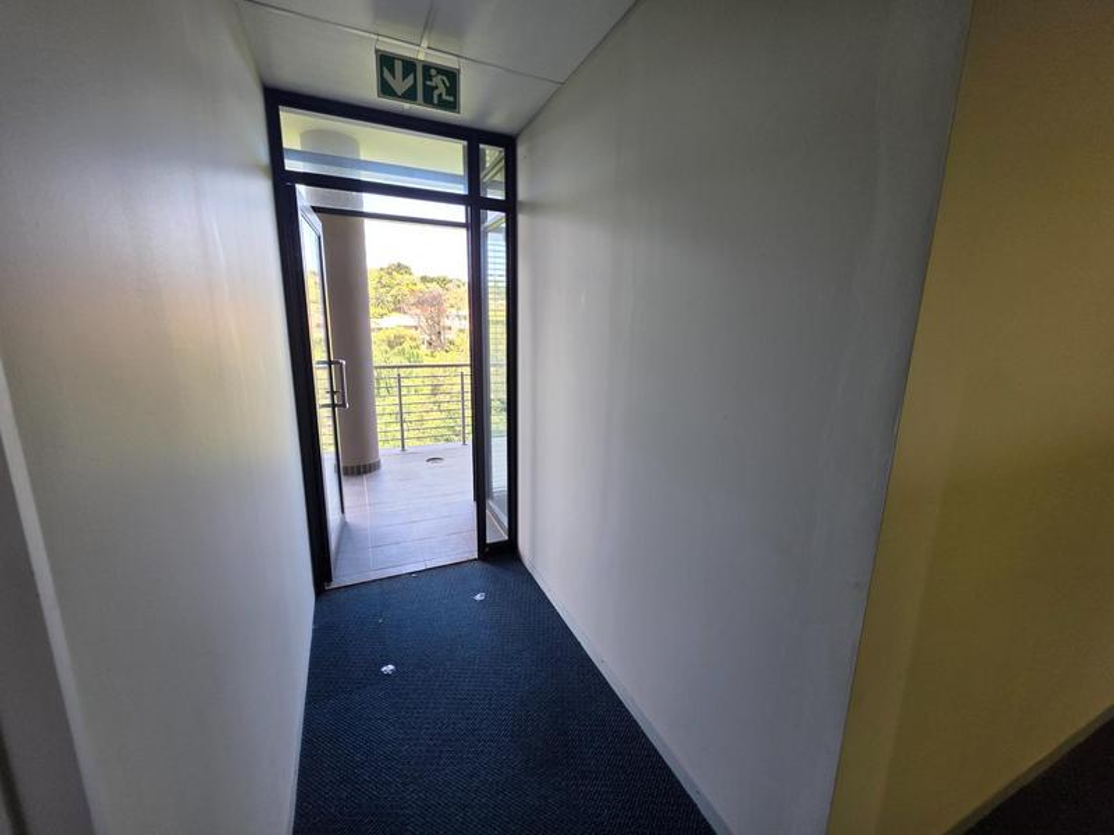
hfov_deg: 106.2
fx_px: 418
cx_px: 557
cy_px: 418
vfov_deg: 89.9
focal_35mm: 13
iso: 64
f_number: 1.9
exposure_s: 1/100
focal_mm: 2.2
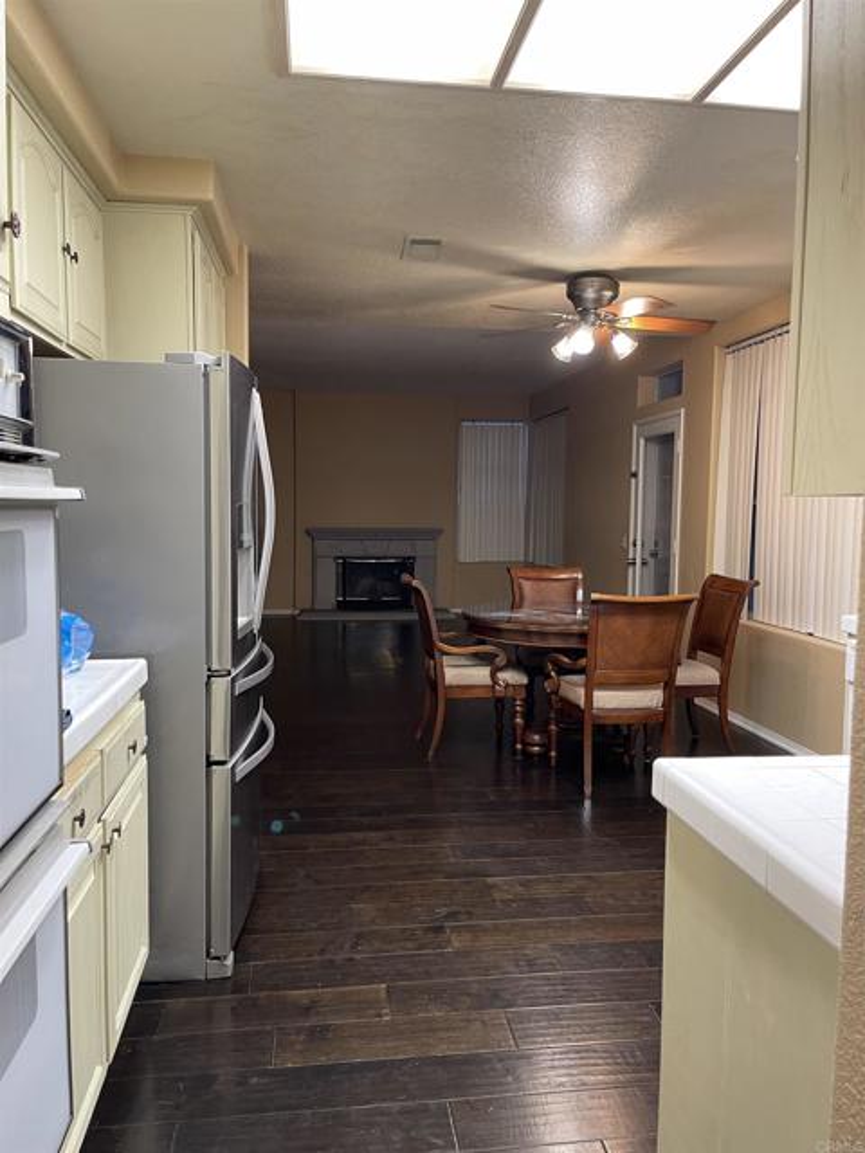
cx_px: 432
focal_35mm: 25
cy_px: 576
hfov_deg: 54.9
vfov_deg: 69.4
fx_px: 833
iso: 200
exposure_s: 1/60
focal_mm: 5.1
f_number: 1.6
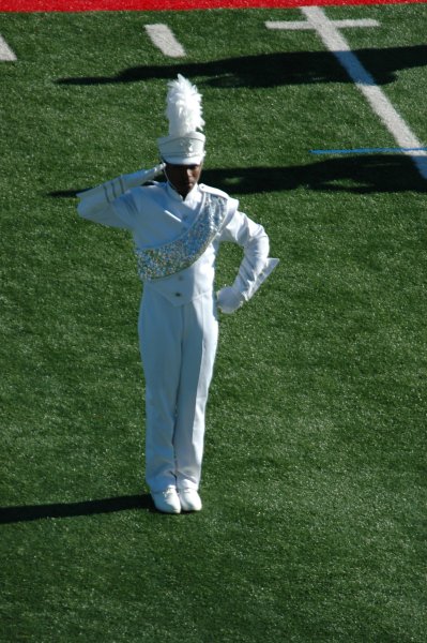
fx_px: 10693
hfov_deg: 2.3
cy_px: 322
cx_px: 214
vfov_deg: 3.4
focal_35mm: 600
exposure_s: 1/800
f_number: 5.6
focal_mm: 400
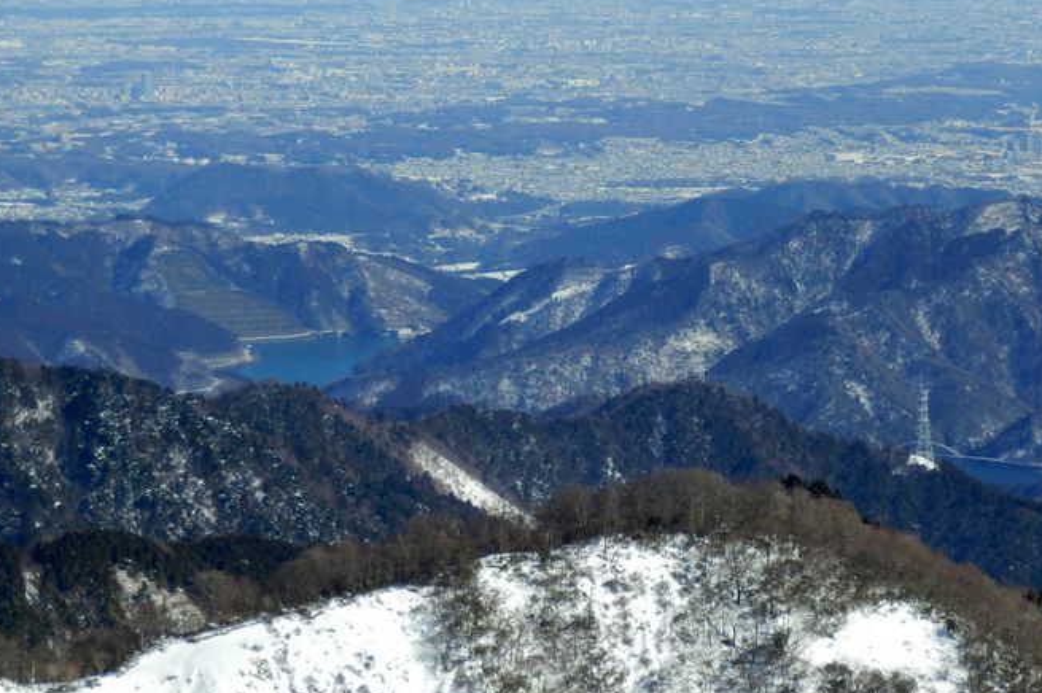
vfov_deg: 6.5
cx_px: 600
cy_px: 299
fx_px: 6104
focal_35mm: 211
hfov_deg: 9.8
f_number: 5.9
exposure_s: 1/500
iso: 80
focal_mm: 29.4
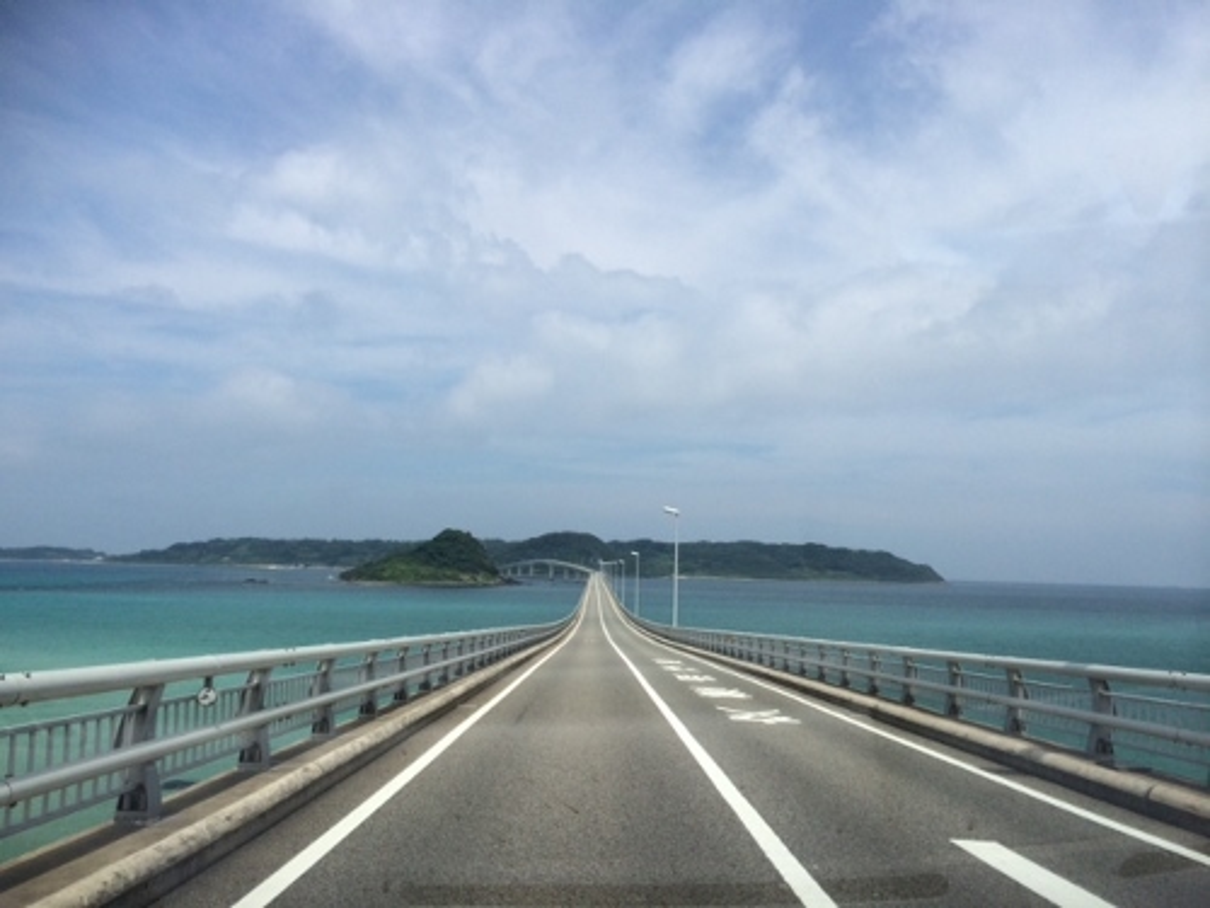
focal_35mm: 30
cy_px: 454
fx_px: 1049
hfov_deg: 60.0
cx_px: 605
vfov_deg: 46.8
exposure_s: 1/2740
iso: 32
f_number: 2.2
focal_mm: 4.12
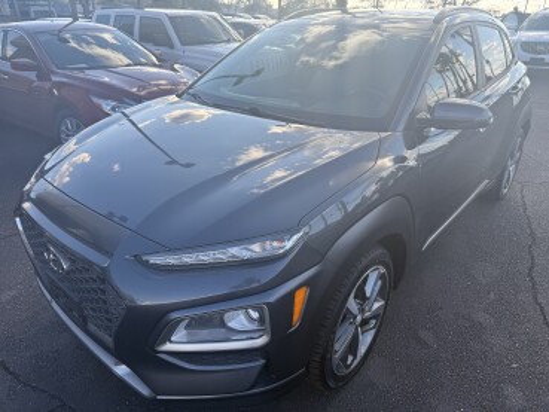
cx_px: 274
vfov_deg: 56.8
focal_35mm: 24
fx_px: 381
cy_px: 206
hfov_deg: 71.6
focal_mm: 6.76
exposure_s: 1/822
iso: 80
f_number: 1.78
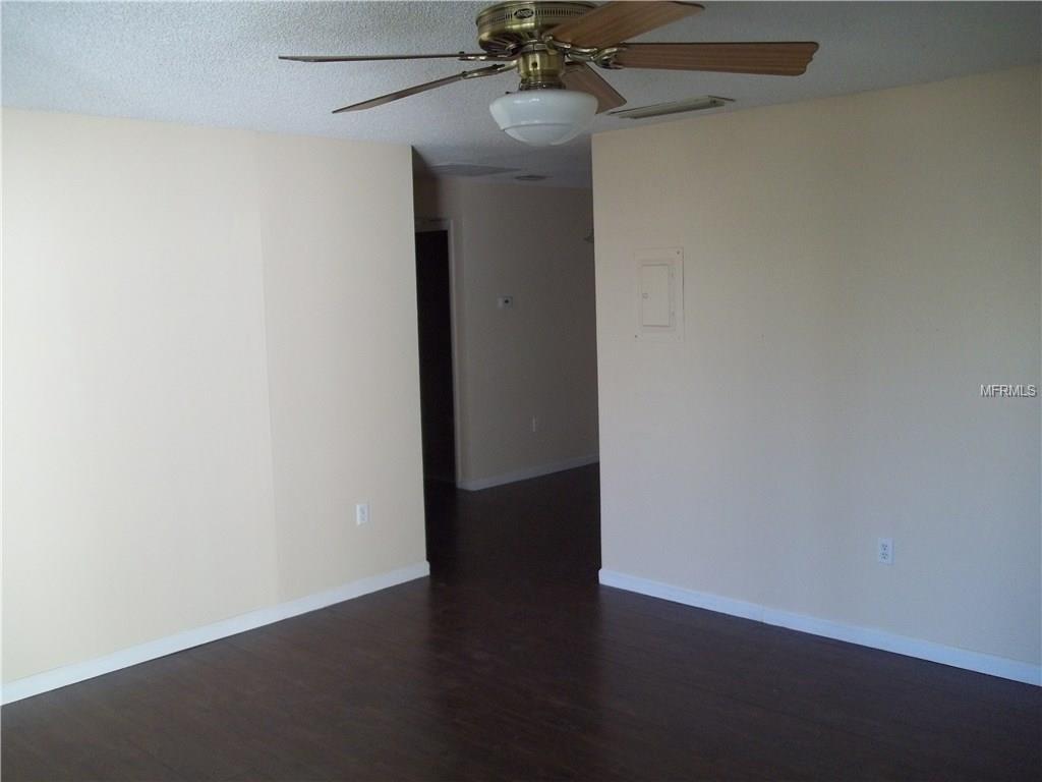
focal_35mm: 32
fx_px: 963
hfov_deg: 56.8
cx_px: 521
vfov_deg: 44.2
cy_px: 391
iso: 160
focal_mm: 5.7
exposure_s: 1/30
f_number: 2.9
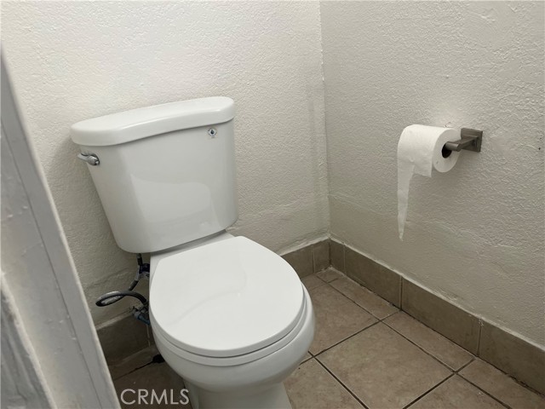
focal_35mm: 26
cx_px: 272
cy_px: 204
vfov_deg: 53.1
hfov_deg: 67.3
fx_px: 409
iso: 80
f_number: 1.6
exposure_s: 1/120
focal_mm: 5.1
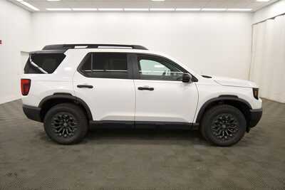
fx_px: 166
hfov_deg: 81.2
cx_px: 142
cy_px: 95
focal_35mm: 21
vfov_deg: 59.5
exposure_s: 1/250
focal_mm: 14
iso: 800
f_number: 5
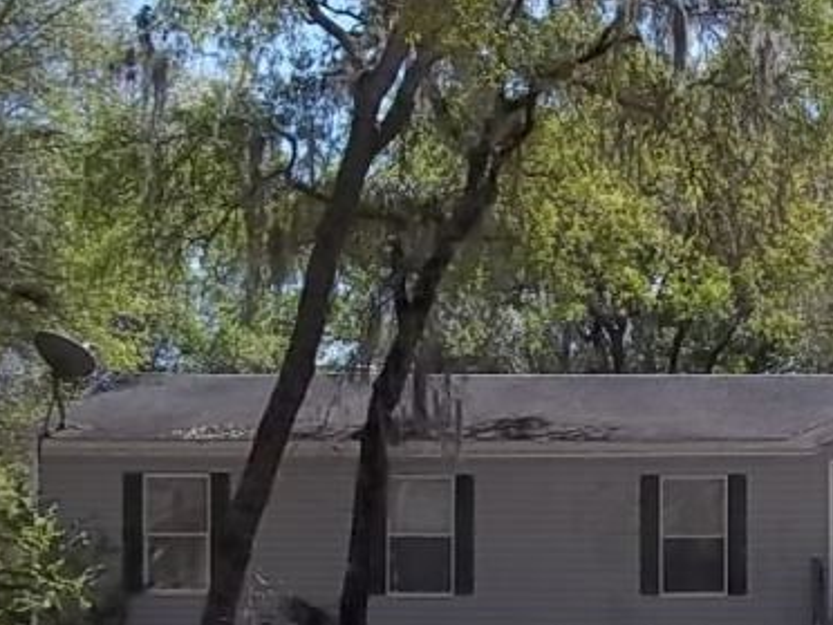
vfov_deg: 14.7
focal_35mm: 99
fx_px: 2382
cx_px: 871
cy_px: 607
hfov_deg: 19.2
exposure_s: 1/160
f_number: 8
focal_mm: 6.5
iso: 80
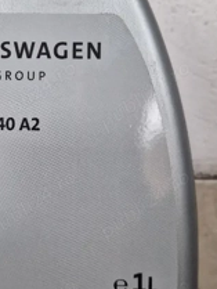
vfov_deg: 42.6
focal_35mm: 44
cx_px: 46
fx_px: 367
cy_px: 109
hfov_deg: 32.1
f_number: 1.8
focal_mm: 5.4
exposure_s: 1/100
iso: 50
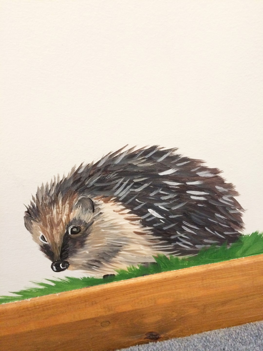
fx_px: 294
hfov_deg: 48.2
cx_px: 132
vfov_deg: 61.7
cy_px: 176
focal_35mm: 29
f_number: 2.2
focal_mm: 4.15
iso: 320
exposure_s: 1/33
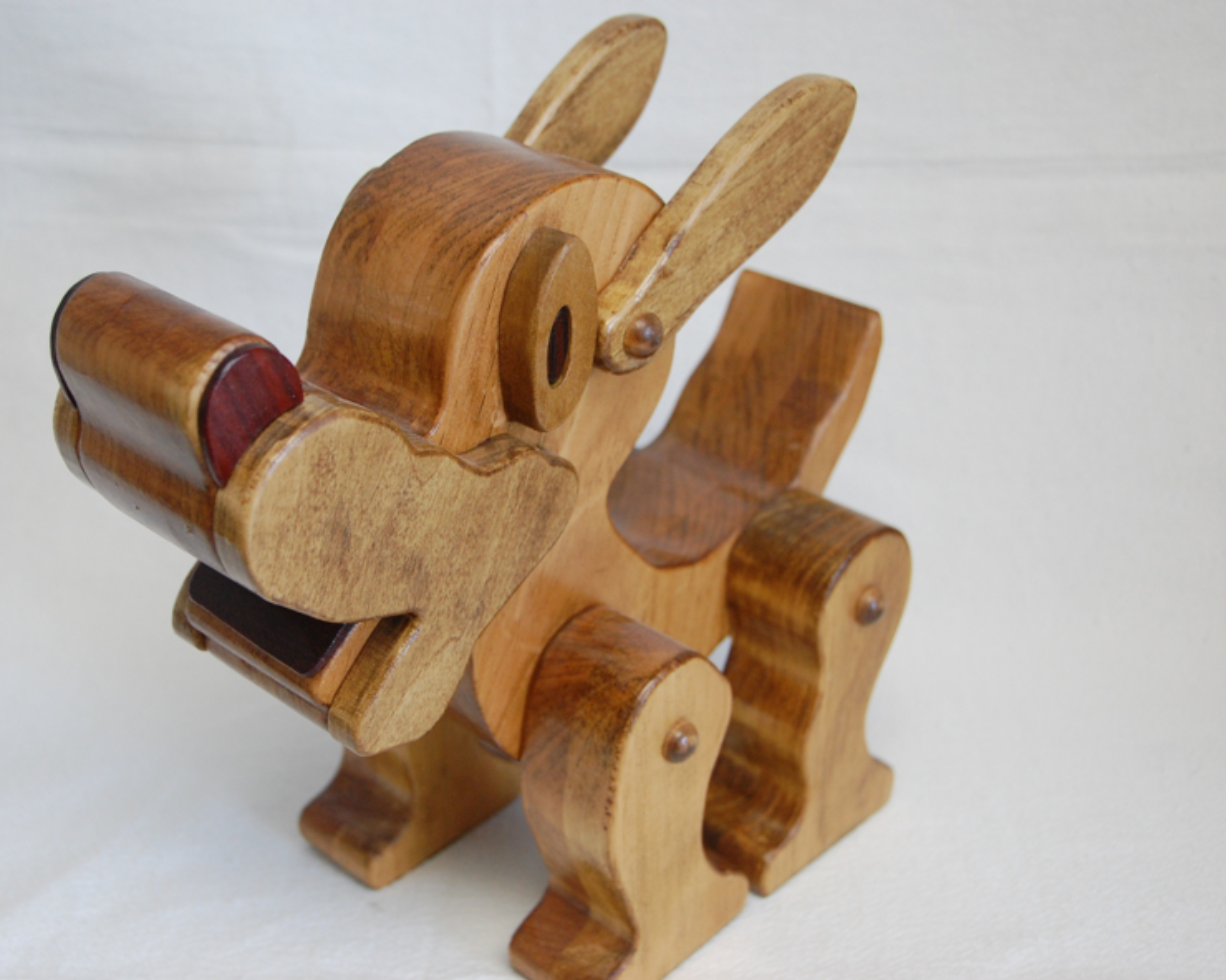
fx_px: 1799
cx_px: 514
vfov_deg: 30.5
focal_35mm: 50
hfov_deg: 37.5
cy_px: 487
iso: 800
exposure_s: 1/60
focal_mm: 29
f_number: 4.2
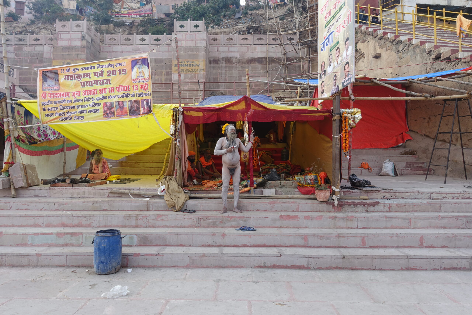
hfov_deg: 73.7
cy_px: 158
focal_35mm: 24
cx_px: 236
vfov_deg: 53.1
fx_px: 315
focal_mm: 8.8
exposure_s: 1/80
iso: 125
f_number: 5.6
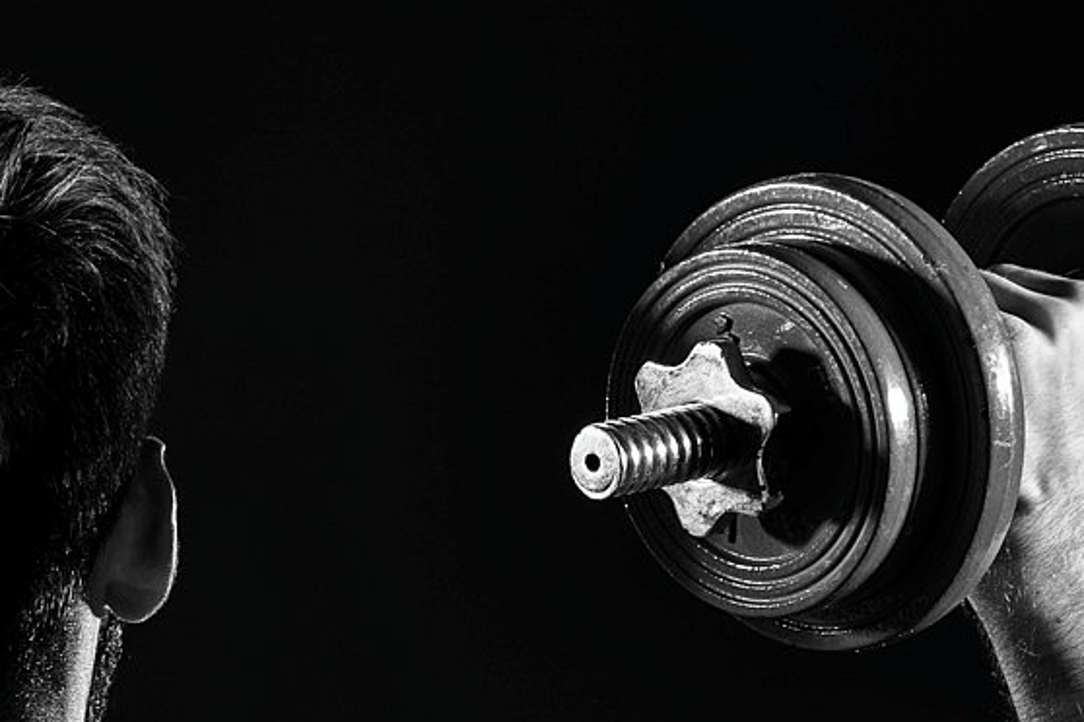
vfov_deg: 3.8
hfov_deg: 5.7
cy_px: 998
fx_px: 10869
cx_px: -140
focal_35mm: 361
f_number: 9
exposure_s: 1/125
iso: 100
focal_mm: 105
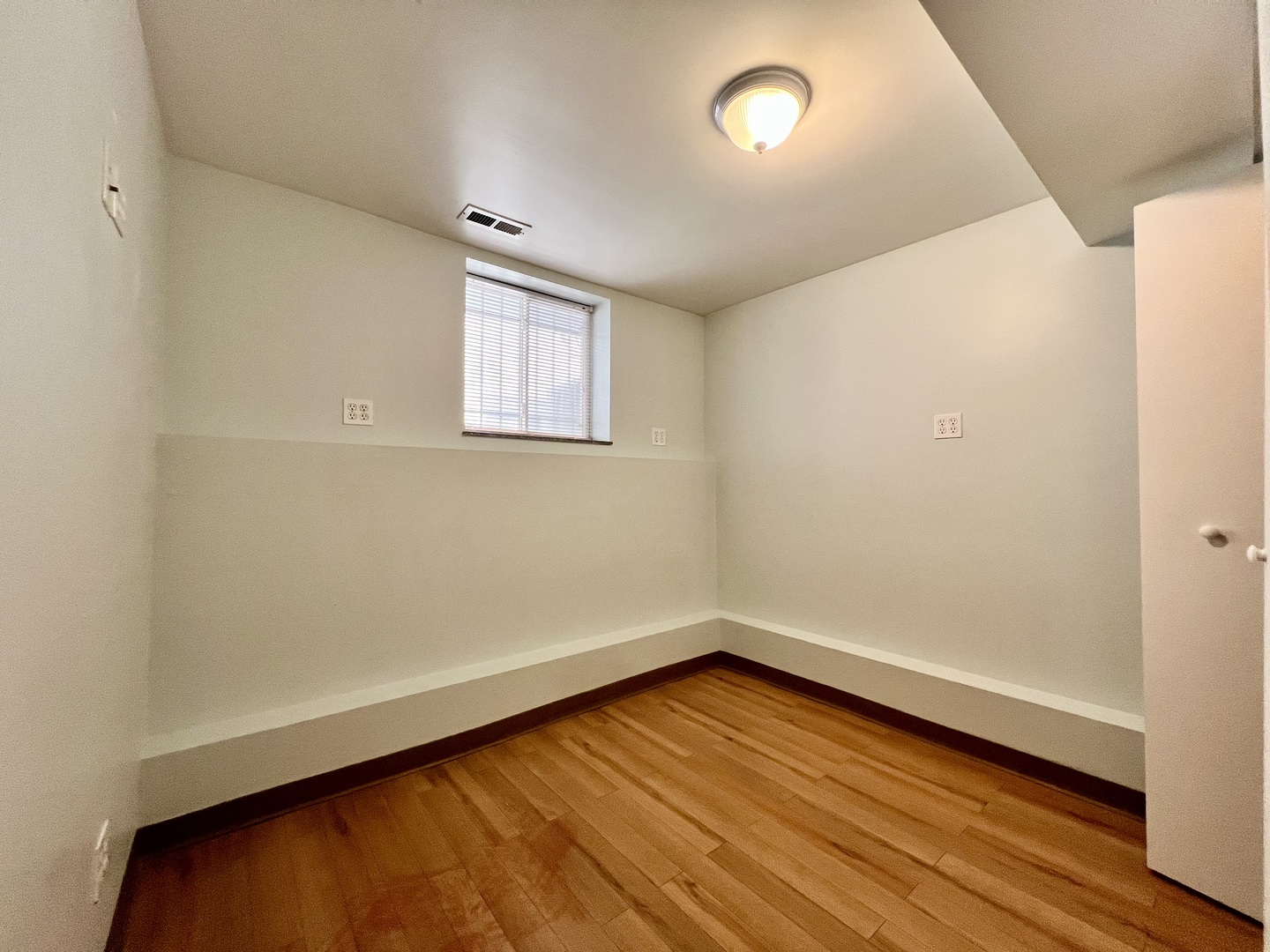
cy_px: 476
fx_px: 477
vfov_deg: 89.9
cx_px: 635
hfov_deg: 106.2
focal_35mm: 13
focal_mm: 1.57
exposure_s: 1/60
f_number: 1.8
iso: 250
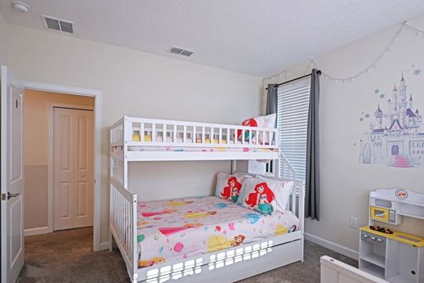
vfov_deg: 64.4
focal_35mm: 19
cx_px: 215
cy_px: 154
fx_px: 224
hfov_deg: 86.9
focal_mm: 14
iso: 400
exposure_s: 1/200
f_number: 2.8
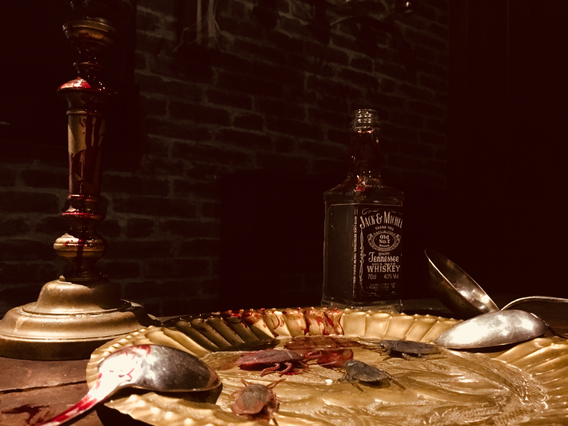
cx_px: 284
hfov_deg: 61.7
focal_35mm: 29
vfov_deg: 48.2
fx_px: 476
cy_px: 213
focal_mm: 4.15
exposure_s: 1/17
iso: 1000
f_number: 2.2
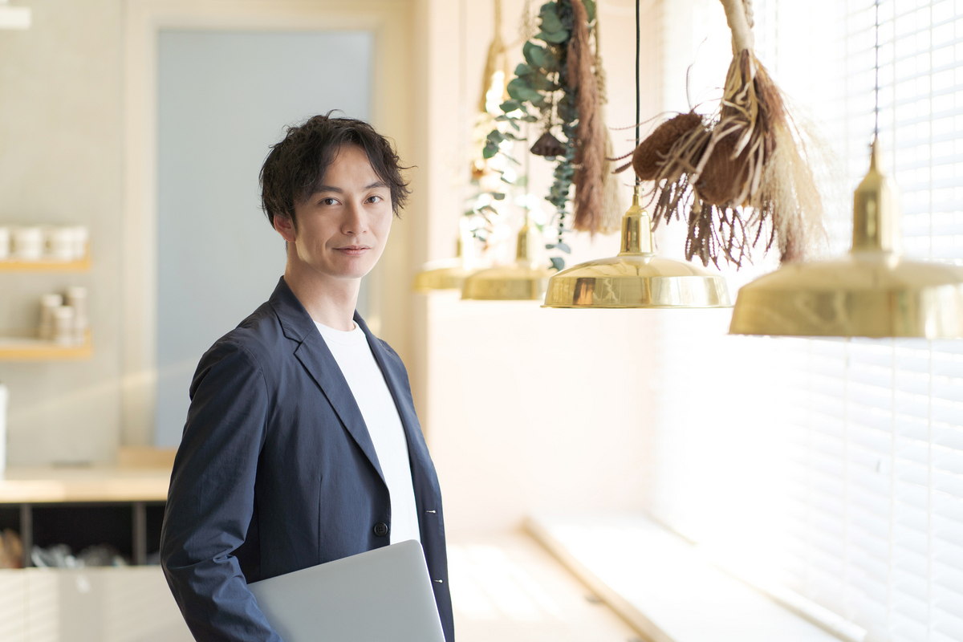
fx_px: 2274
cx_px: 482
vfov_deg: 16.1
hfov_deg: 23.9
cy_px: 321
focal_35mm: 85
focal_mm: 85
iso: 250
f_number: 2.8
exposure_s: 1/125
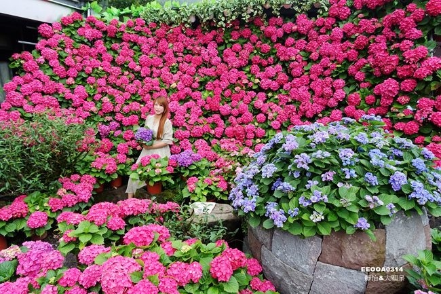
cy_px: 147
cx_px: 220
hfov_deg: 73.8
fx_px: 294
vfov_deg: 53.1
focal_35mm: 24
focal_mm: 8.8
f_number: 2.8
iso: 125
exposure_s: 1/100
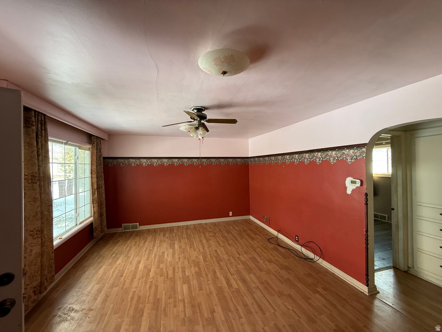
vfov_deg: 85.7
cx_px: 221
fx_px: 179
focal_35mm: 14
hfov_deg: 102.1
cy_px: 166
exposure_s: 1/99
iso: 200
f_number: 2.2
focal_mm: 2.22
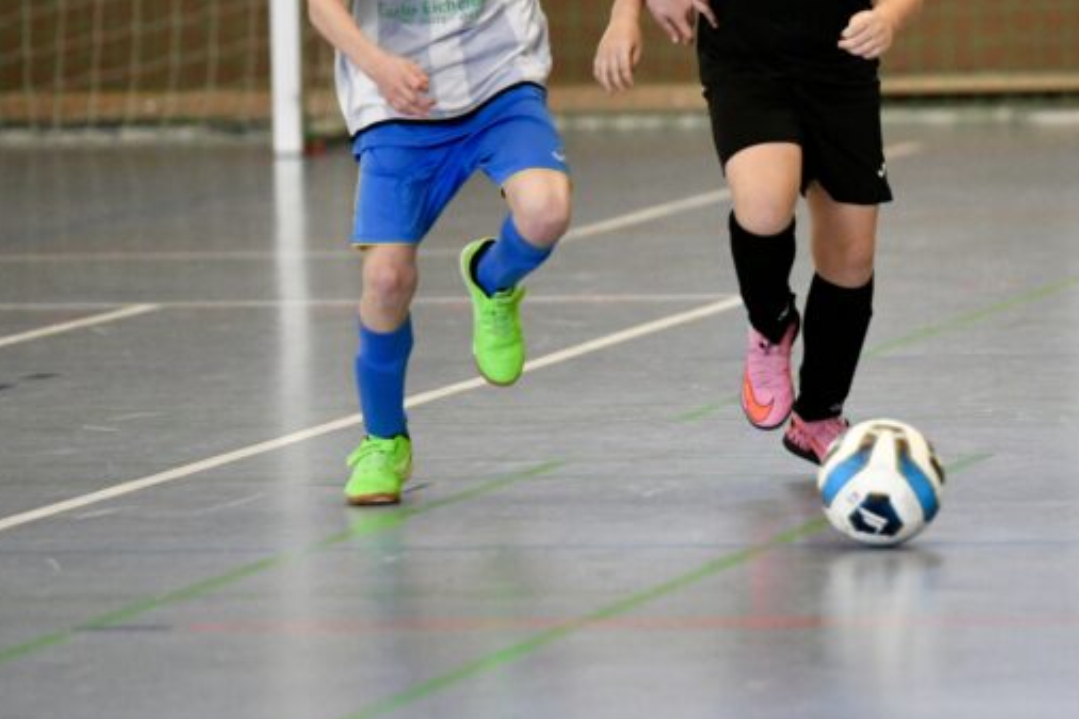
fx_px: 12134
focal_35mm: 405
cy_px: 246
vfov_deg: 3.4
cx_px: 804
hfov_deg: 5.1
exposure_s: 1/1250
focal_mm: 200
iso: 5000
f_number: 2.8
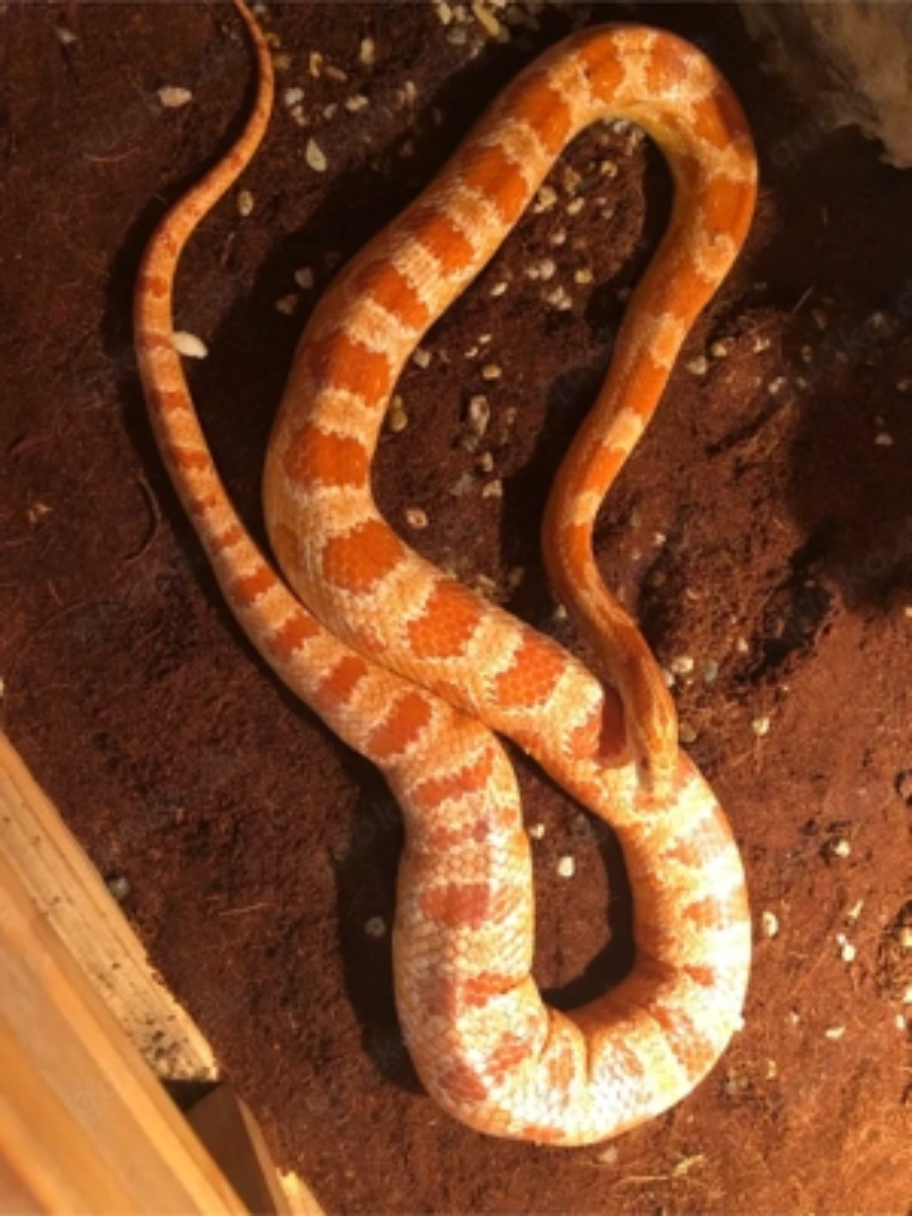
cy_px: 608
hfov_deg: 49.7
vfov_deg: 63.4
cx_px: 456
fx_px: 984
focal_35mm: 28
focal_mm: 3.99
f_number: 1.8
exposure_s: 1/13
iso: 100
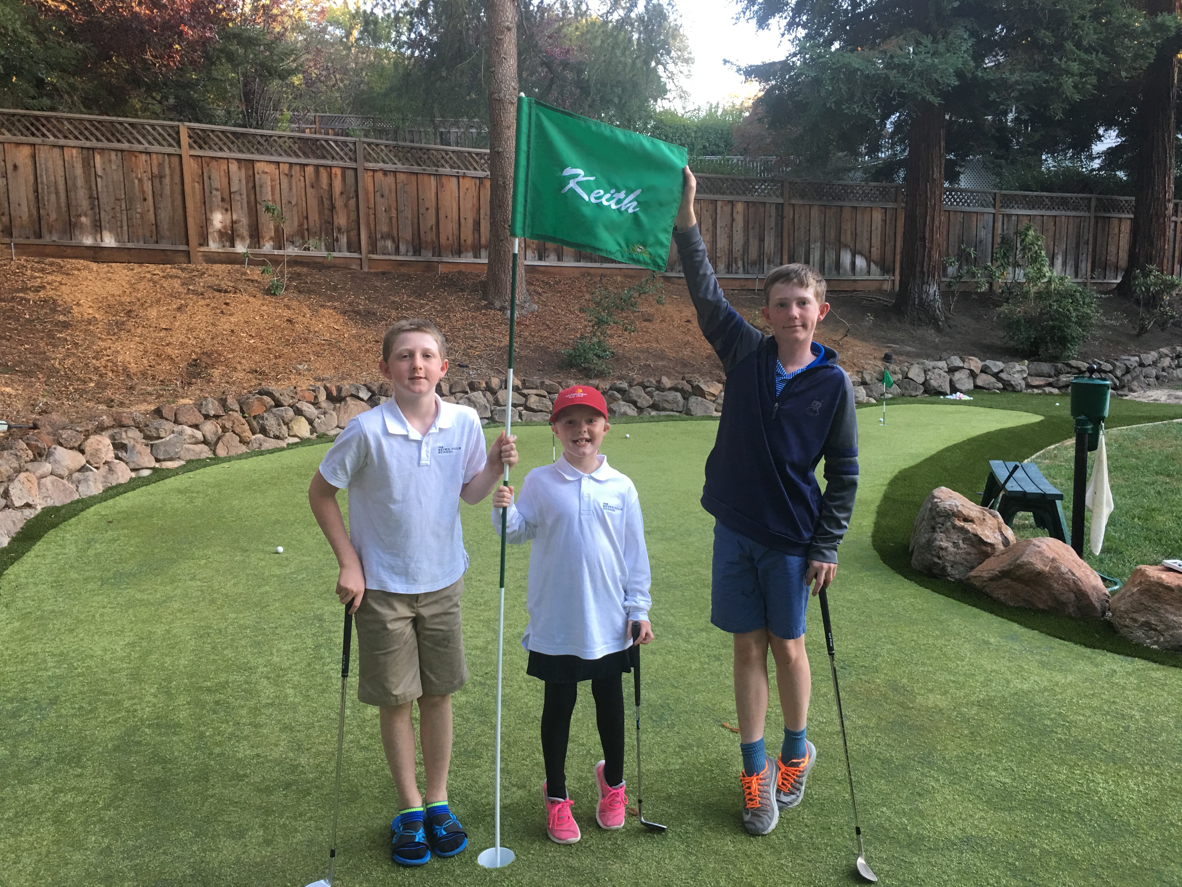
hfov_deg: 61.7
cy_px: 444
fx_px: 990
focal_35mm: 29
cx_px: 591
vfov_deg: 48.2
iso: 32
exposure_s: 1/30
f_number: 2.2
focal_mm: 4.15
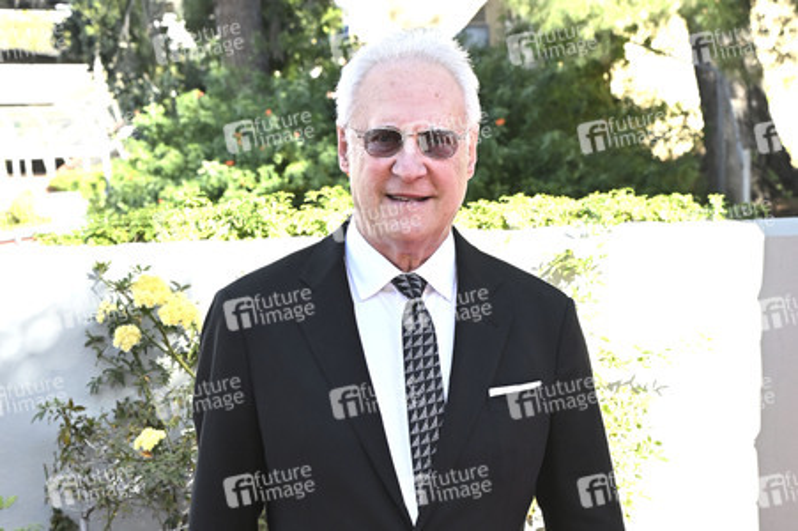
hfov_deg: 49.6
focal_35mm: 39
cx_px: 399
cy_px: 266
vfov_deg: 34.2
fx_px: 864
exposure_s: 1/320
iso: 640
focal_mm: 39
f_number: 5.6
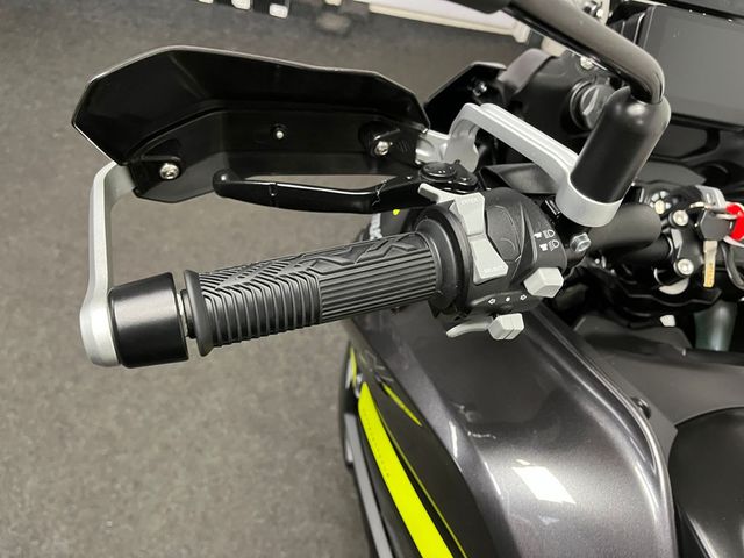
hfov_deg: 67.3
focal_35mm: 26
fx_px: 559
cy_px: 279
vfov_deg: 53.1
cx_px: 372
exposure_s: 1/50
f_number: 1.6
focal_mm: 5.1
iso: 400
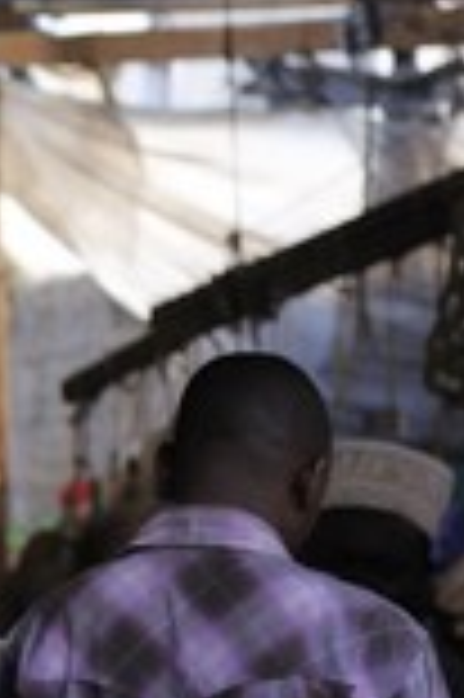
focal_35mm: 168
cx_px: -428
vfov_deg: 12.2
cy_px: 608
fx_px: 3255
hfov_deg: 7.8
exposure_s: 1/320
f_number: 3.2
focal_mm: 62
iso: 800
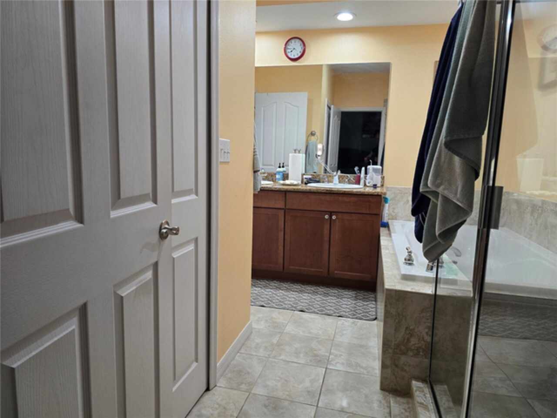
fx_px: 370
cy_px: 209
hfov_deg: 73.9
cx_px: 278
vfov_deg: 58.9
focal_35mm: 23
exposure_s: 1/120
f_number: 1.7
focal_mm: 6.3
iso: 250
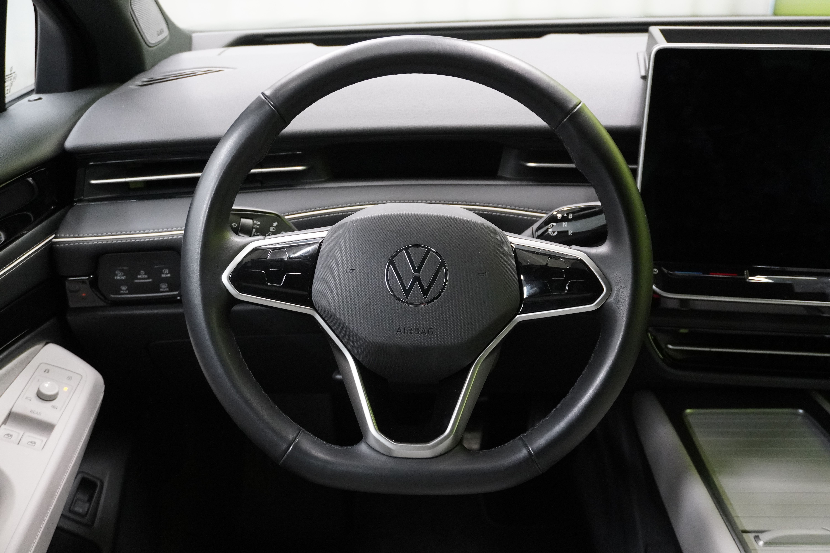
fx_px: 899
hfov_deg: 49.6
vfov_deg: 34.2
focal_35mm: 39
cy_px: 276
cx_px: 415
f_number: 4.5
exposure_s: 1/40
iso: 3200
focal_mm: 26
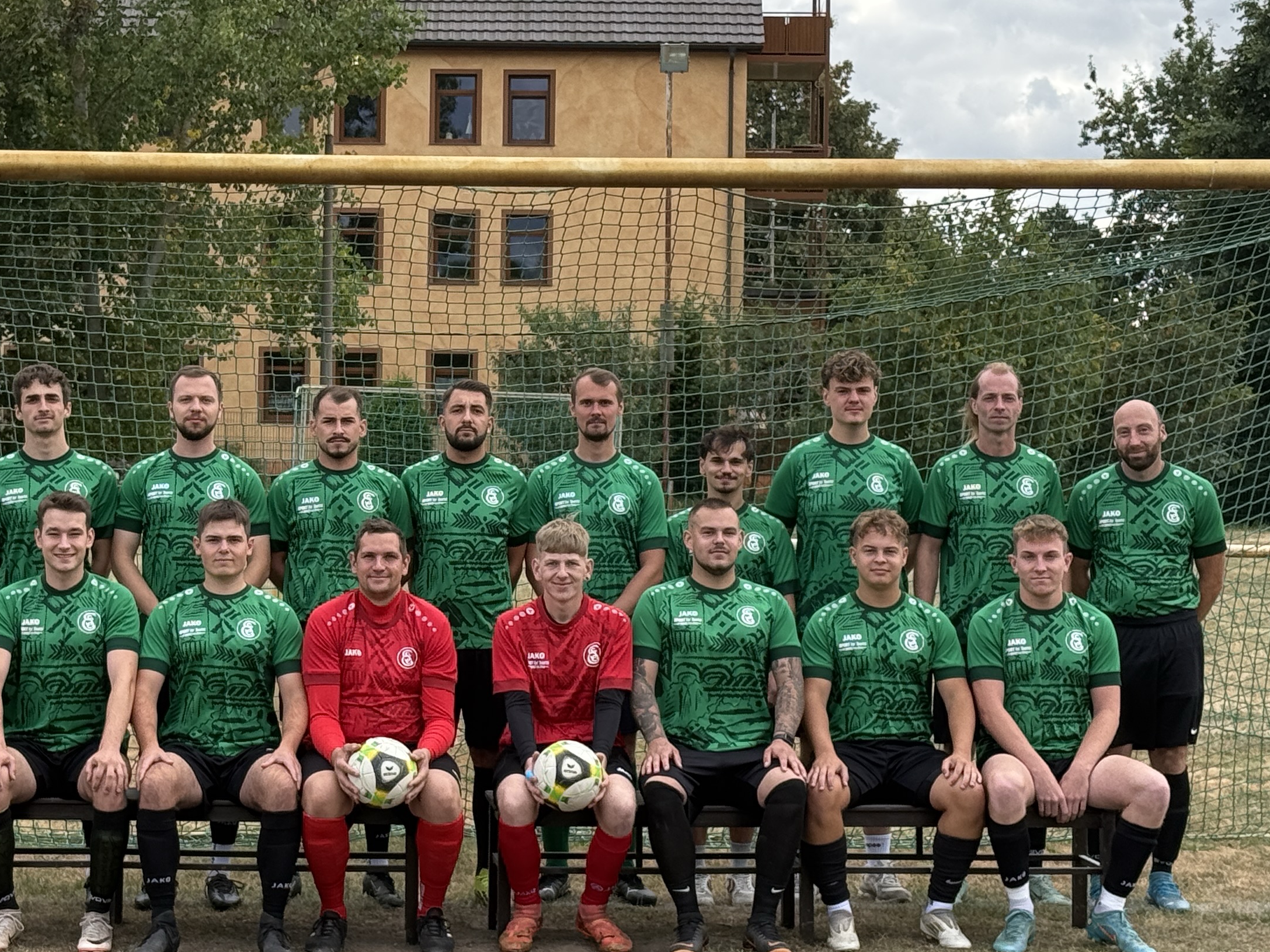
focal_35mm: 89
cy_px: 451
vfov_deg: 16.6
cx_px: 412
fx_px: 3265
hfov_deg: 21.9
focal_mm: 6.76
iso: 80
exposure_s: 1/2033
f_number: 1.78
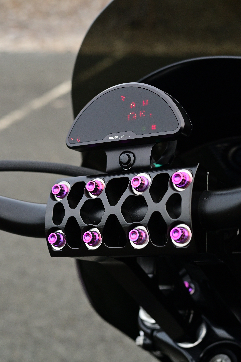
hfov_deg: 22.6
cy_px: 181
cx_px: 120
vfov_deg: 33.4
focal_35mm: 60
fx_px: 602
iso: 640
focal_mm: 40
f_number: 5
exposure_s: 1/250
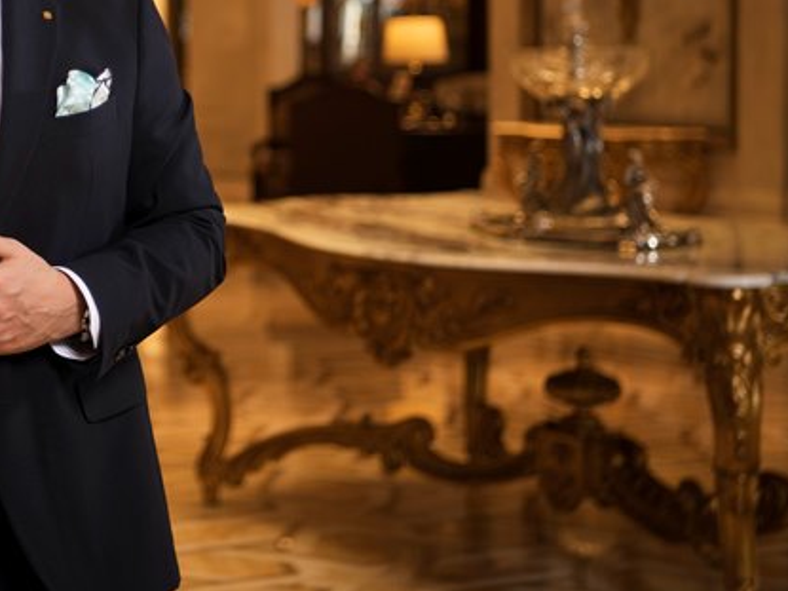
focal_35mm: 115
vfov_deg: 12.8
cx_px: 103
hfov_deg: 16.9
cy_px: 109
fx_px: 2617
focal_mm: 62
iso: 250
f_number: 2.8
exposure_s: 1/60
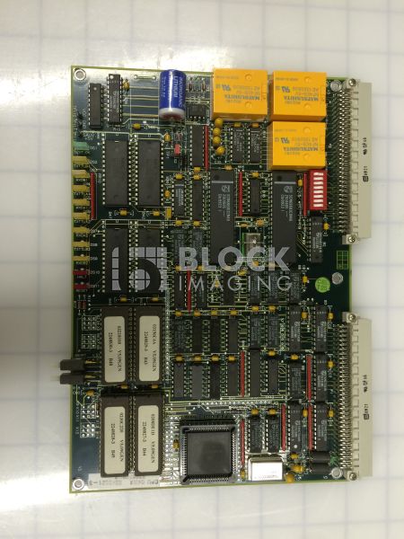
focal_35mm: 29
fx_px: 451
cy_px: 270
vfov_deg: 61.7
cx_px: 202
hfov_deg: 48.2
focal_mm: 4.15
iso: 80
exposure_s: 1/30
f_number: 2.2
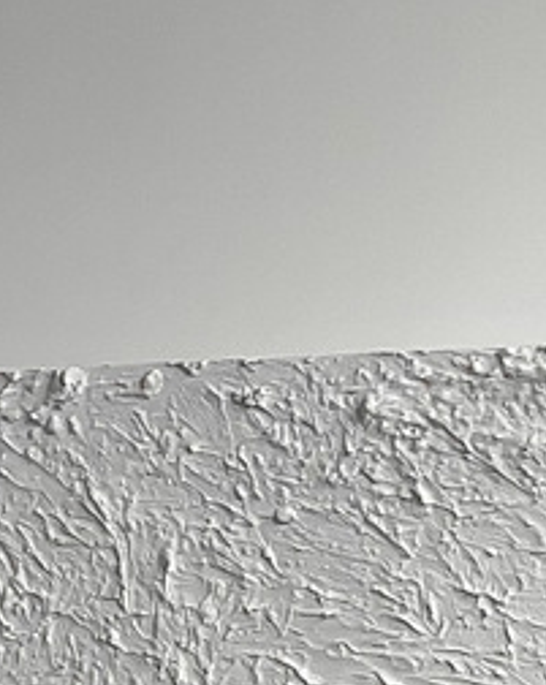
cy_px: 777
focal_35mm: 180
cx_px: -714
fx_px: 3643
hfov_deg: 8.0
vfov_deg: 10.6
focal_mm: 3
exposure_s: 1/120
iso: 40
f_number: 1.8
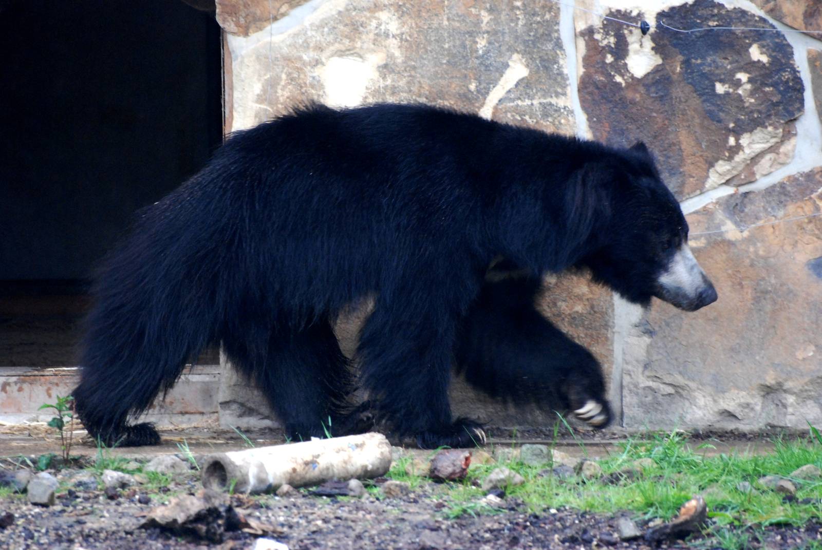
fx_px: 9258
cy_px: 275
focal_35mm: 405
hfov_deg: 5.1
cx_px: 411
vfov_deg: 3.4
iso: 1600
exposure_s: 1/160
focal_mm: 270
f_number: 5.6
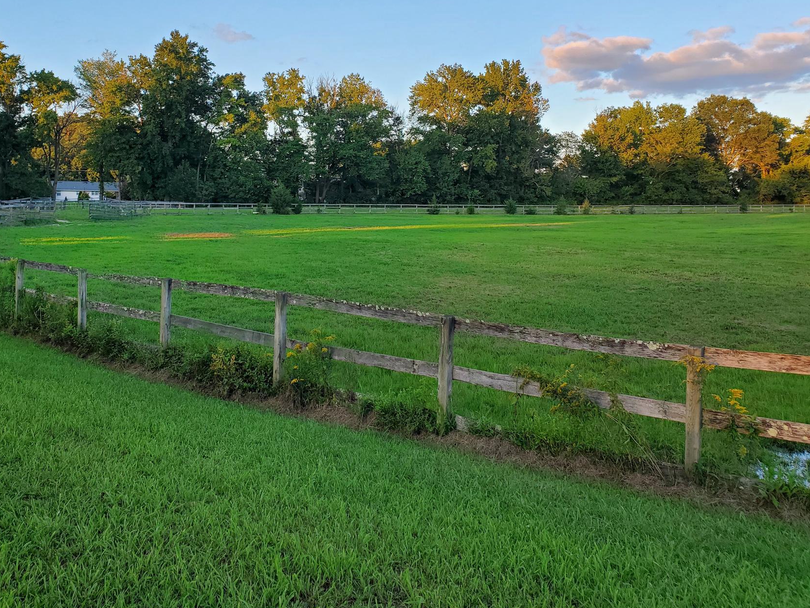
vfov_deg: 43.9
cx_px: 322
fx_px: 749
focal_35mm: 32
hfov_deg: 56.4
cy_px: 245
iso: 50
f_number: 2.4
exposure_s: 1/209
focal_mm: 4.3
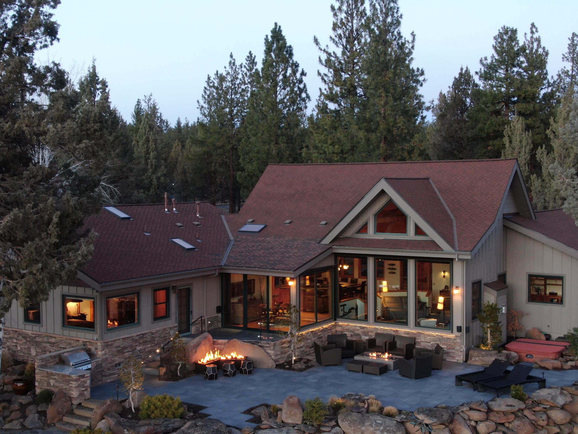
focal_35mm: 48
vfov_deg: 30.3
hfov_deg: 39.7
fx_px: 801
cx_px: 289
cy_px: 217
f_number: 3.8
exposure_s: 1/15
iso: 320
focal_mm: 8.6
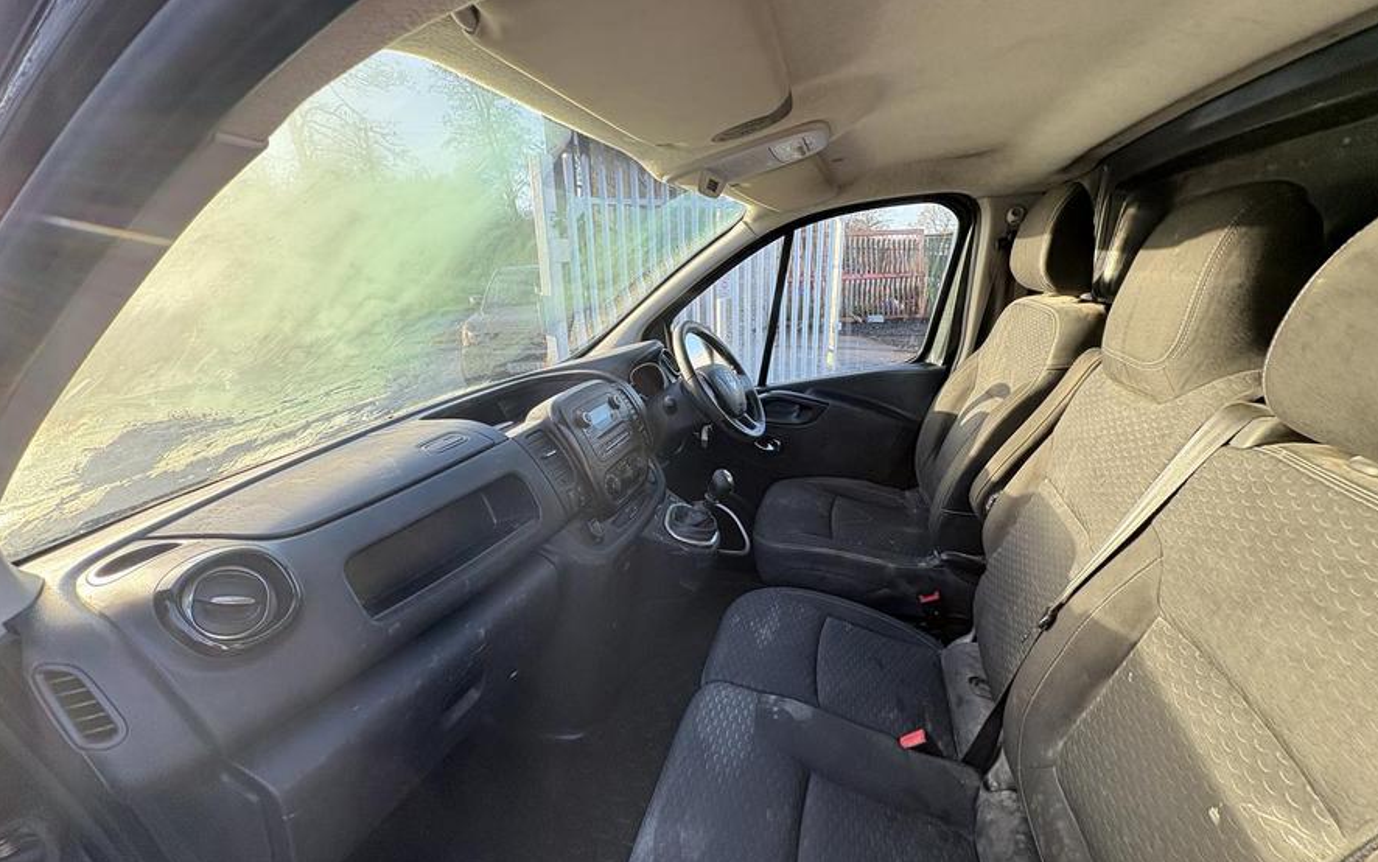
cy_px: 445
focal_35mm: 15
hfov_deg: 101.5
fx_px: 563
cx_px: 692
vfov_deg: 74.8
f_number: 2.2
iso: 100
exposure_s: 1/99
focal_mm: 2.22
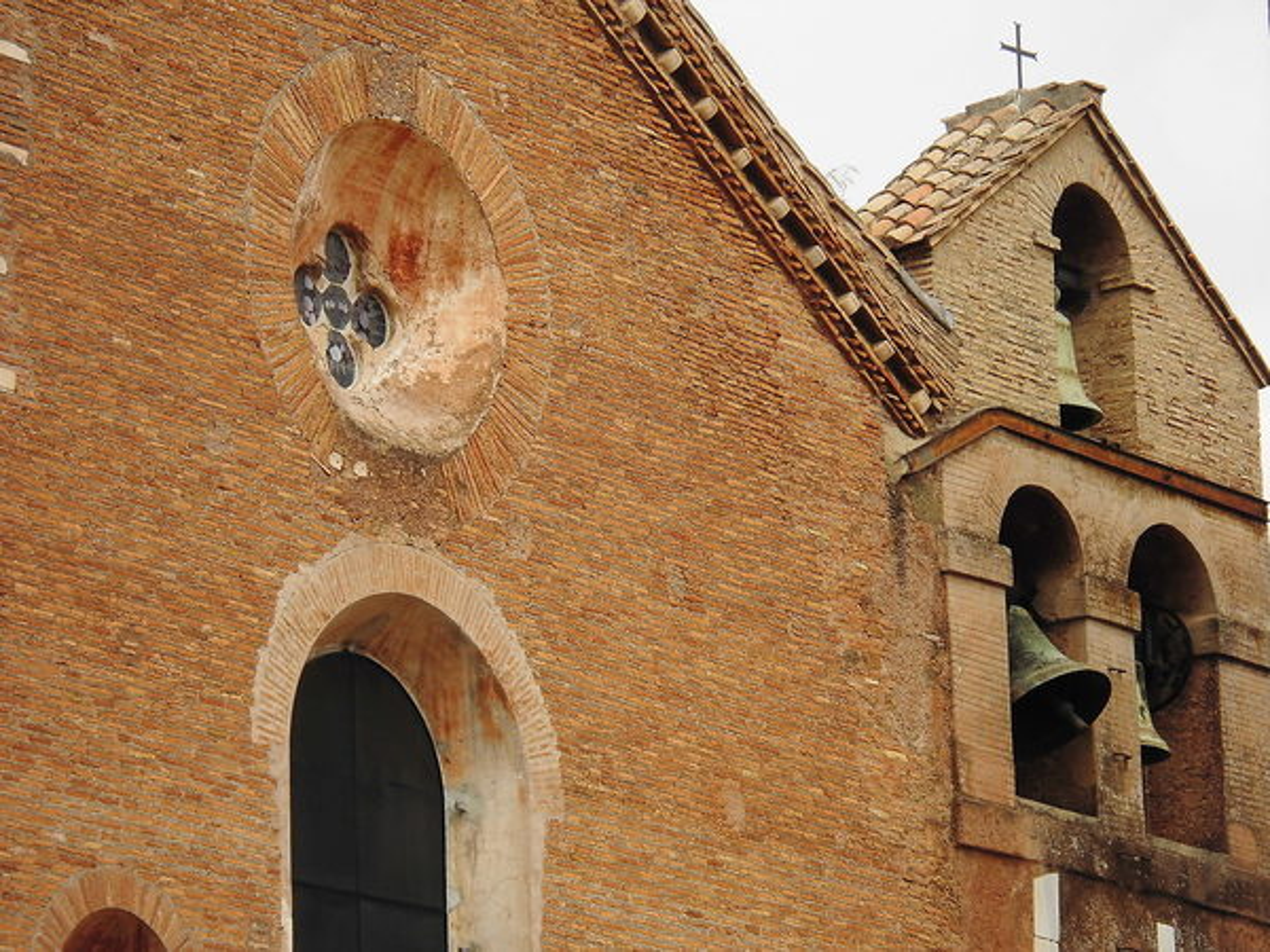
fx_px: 6824
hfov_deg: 10.6
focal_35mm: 186
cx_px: 635
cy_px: 476
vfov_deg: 8.0
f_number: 5.8
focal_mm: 33.2
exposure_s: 1/250
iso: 80
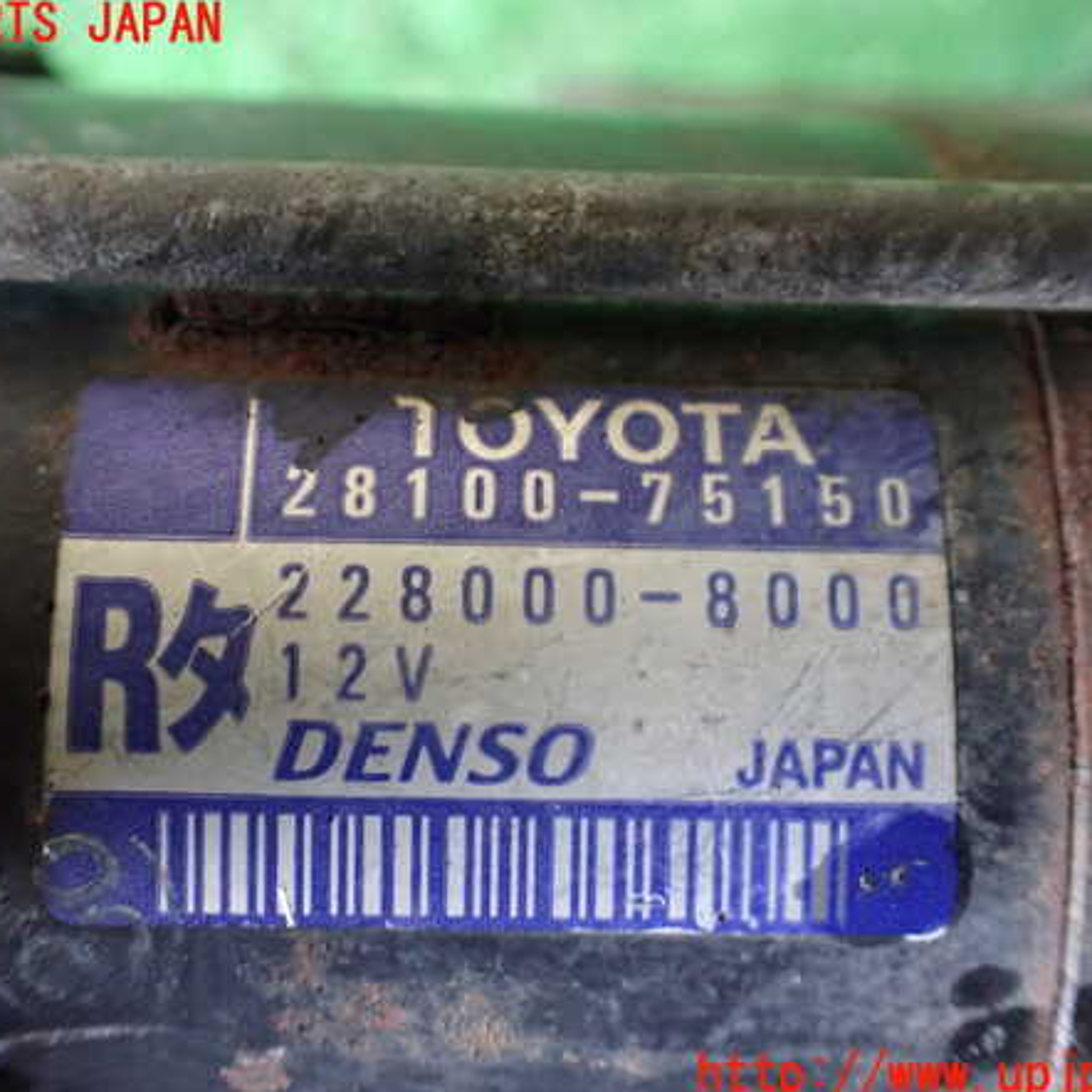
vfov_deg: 46.0
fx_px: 1285
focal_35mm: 36
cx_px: 514
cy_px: 551
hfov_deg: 46.0
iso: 800
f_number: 2.3
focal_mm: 5.4
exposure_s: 1/30
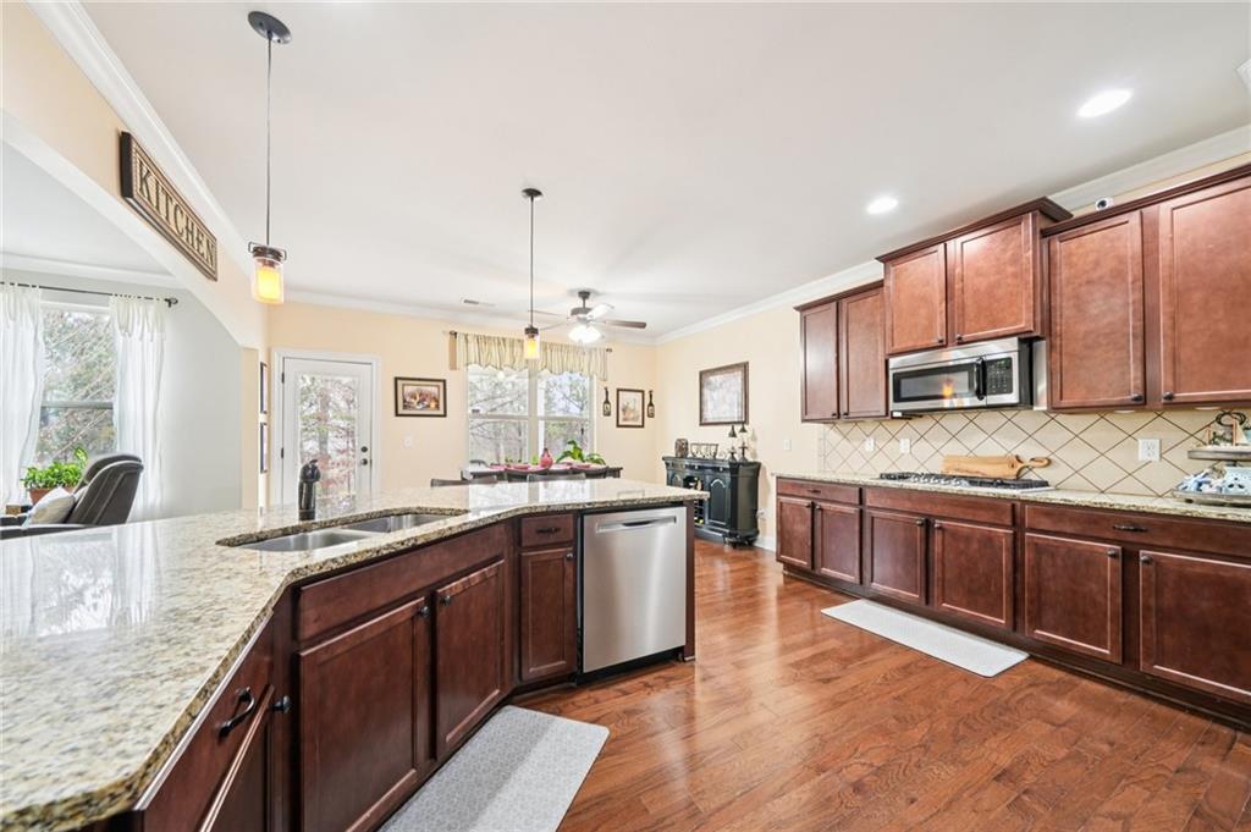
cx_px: 626
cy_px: 416
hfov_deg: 112.7
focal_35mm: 12
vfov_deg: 89.9
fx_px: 417
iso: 400
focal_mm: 12
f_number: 8
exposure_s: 1/3.33
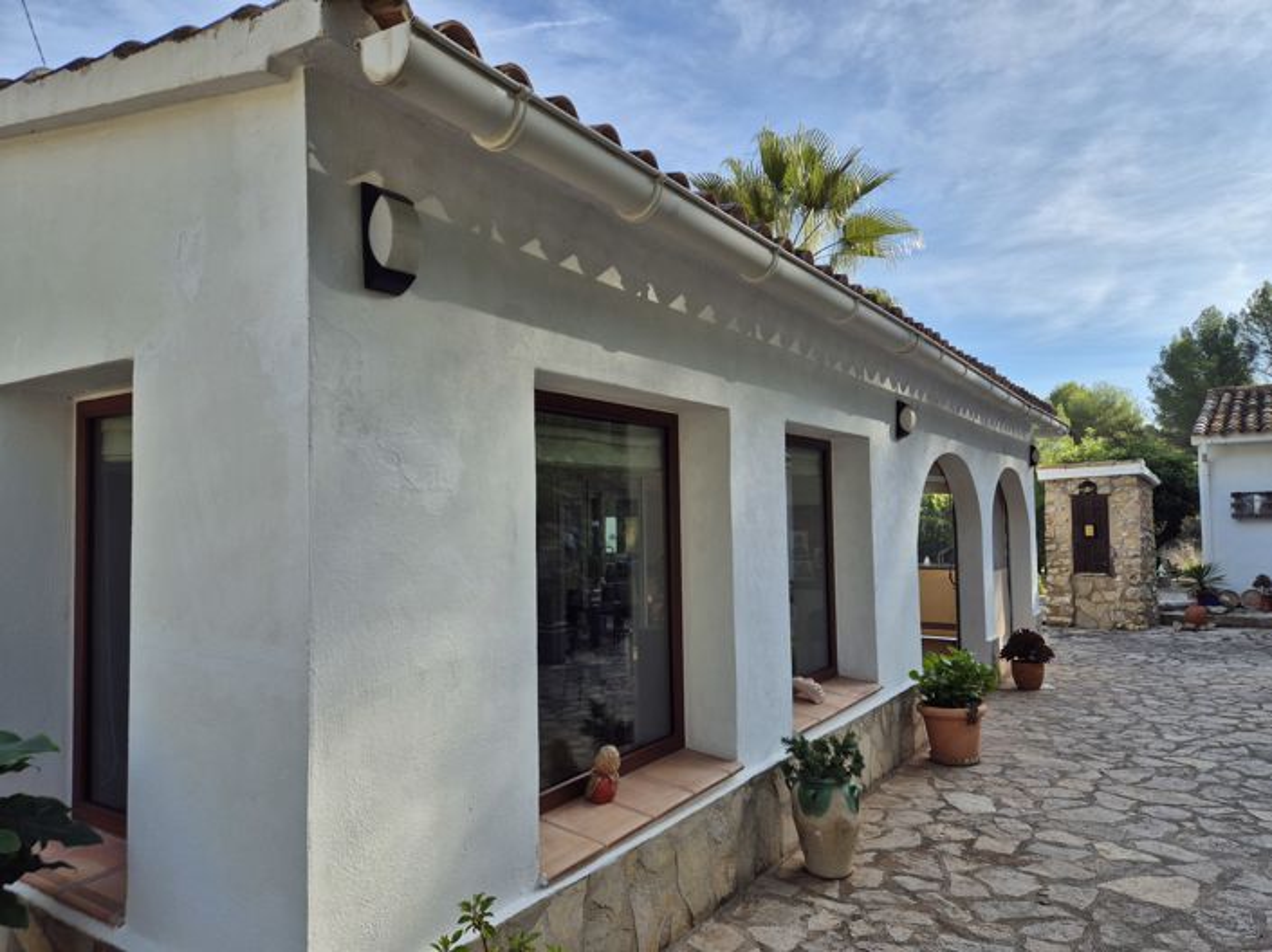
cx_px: 636
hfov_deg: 74.0
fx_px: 845
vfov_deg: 58.8
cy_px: 476
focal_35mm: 23
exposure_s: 1/1412
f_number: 1.8
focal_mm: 5.4
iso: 25
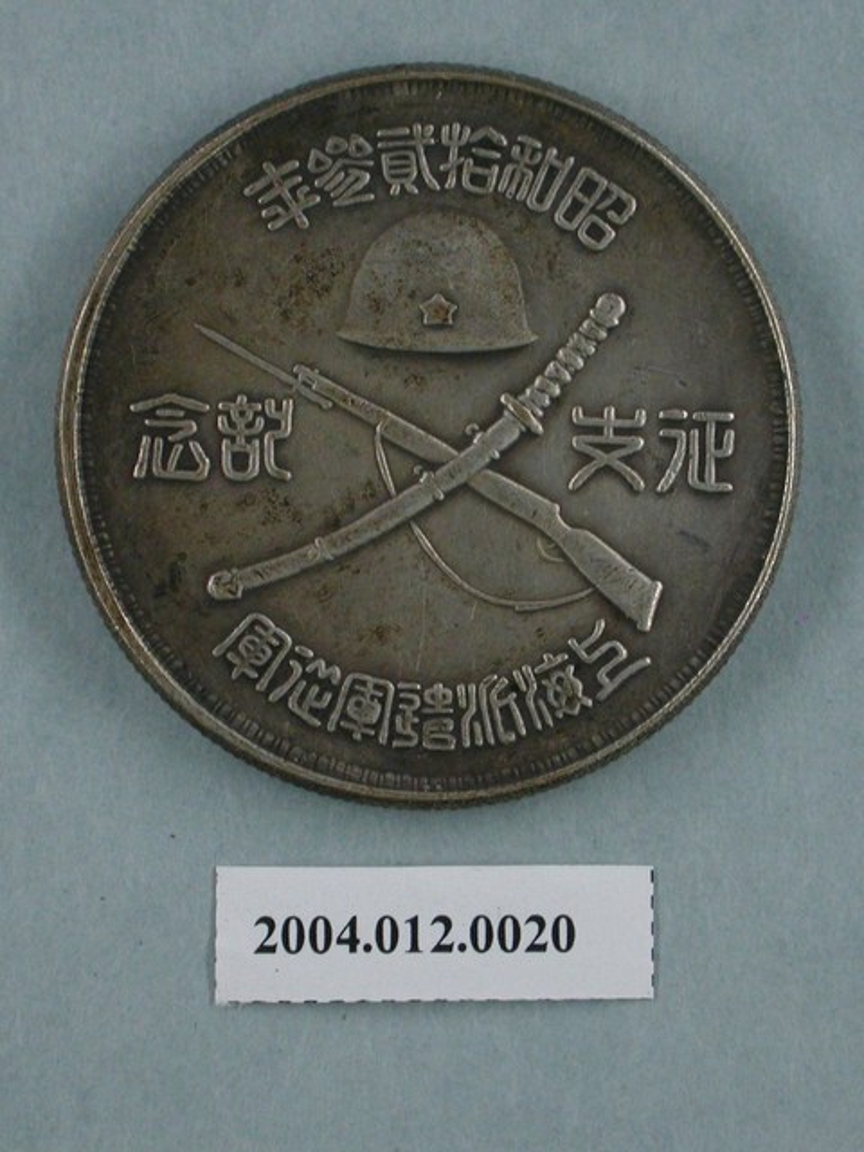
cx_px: 432
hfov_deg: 9.6
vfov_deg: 12.8
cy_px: 576
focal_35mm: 154
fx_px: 5125
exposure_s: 1/30
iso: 100
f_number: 5.1
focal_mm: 32
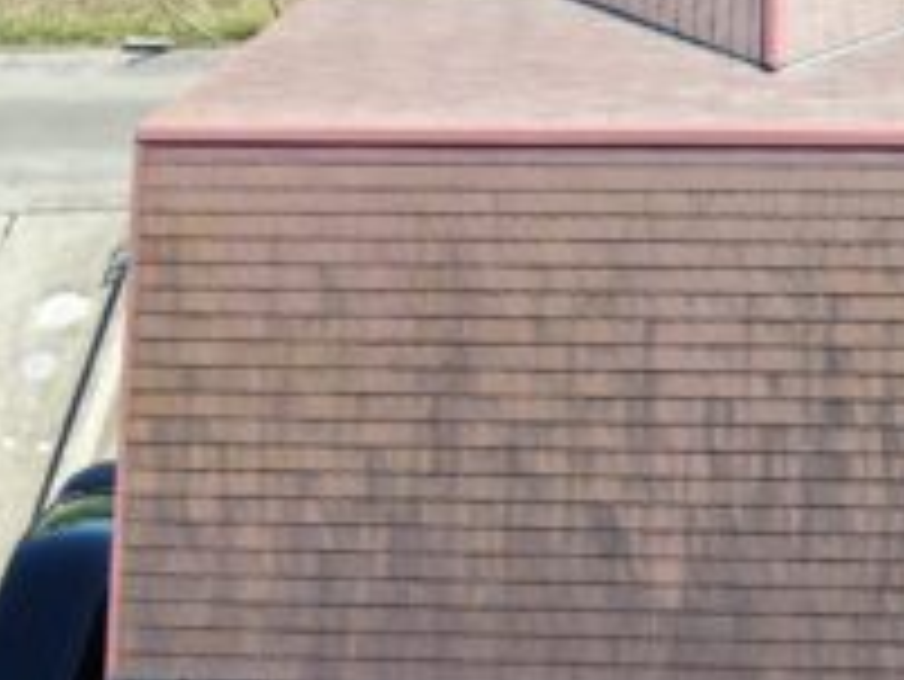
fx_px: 1228
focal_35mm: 47
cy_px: 412
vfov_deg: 30.8
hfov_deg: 38.6
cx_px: 747
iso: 100
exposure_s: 1/500
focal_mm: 4.78
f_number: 2.9
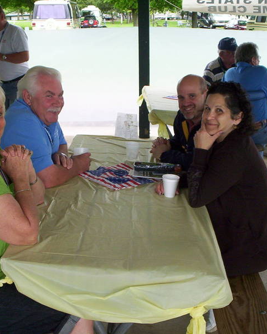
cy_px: 167
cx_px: 116
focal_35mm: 50
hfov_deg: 30.2
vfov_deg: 37.3
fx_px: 494
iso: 100
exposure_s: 1/86.9
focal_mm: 4.99
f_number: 4.5
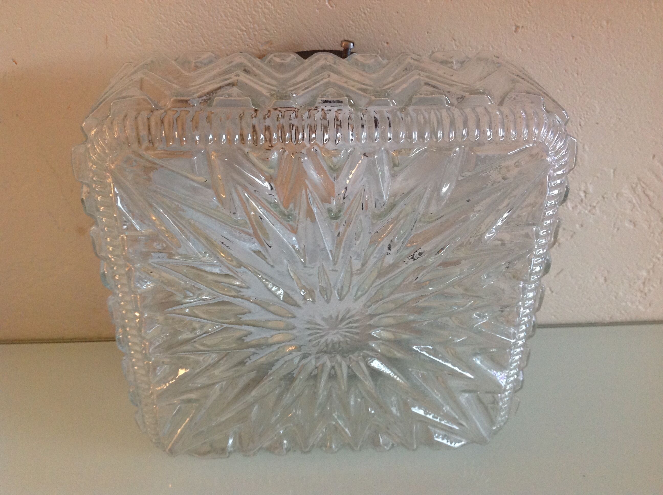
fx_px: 669
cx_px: 332
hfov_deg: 52.7
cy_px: 248
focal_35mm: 35
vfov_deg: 40.6
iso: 200
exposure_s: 1/17
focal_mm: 4.28
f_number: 2.4
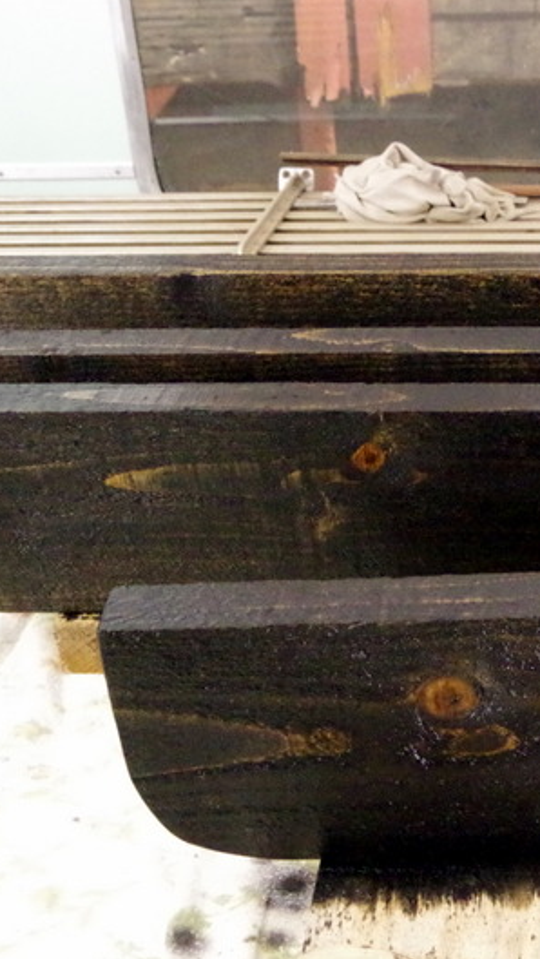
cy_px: 479
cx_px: 567
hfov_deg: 20.3
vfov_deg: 36.6
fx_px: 1449
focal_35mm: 57
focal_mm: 24
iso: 12800
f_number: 8
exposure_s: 1/80
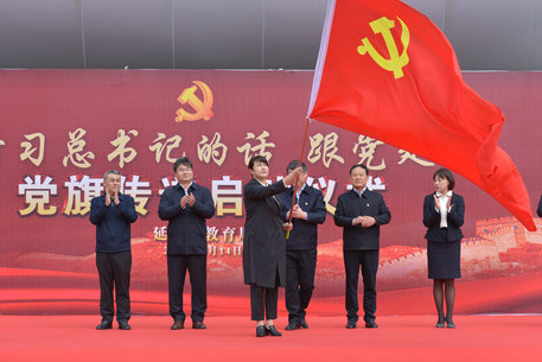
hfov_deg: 19.6
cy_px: 186
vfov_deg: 13.2
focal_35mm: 104
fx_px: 1566
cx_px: 275
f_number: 5.6
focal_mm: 95
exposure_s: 1/200
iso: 100
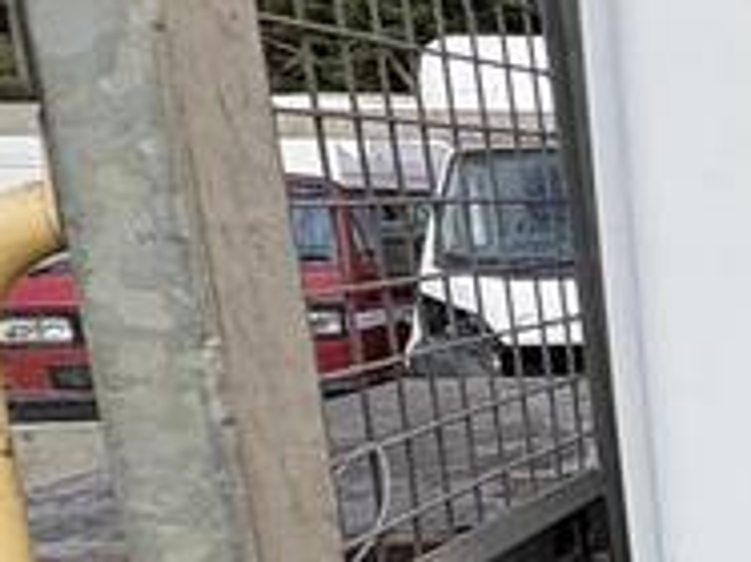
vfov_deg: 21.6
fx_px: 1453
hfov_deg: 17.8
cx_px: 1570
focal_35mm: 67
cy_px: 470
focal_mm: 2.22
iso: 40
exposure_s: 1/641
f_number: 2.2
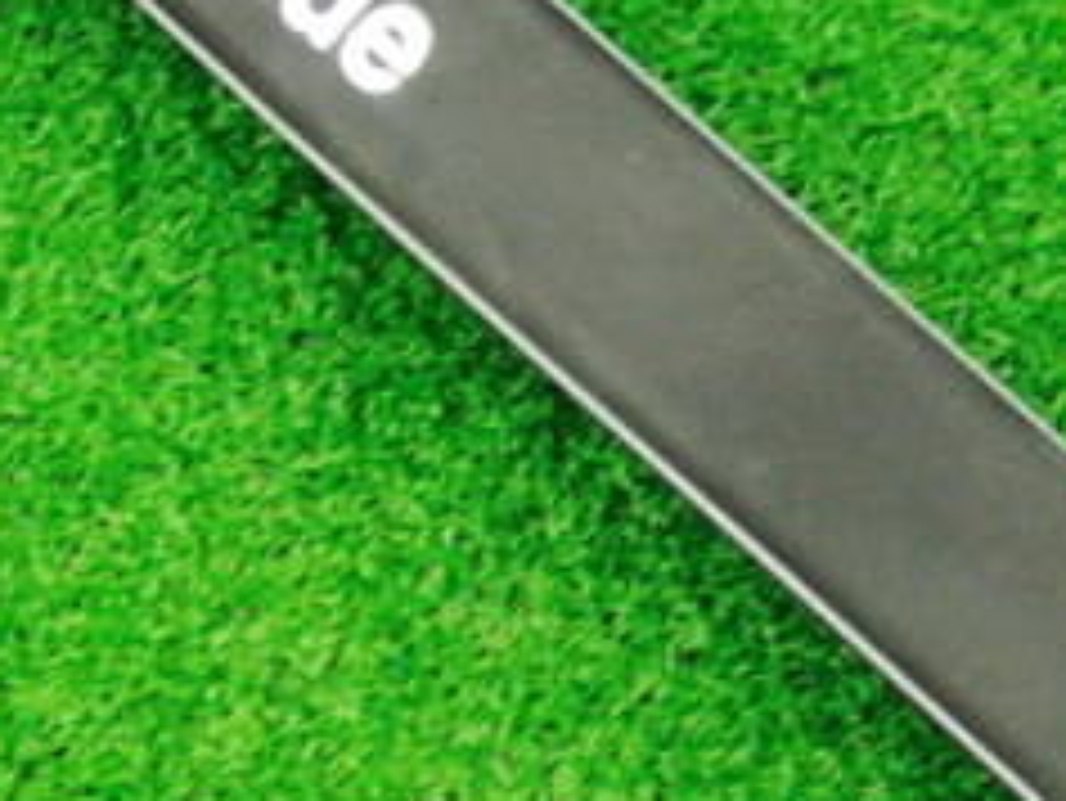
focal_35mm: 100
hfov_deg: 19.5
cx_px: 769
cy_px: 464
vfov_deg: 14.8
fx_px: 3081
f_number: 3.6
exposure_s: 1/20
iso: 400
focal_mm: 6.42
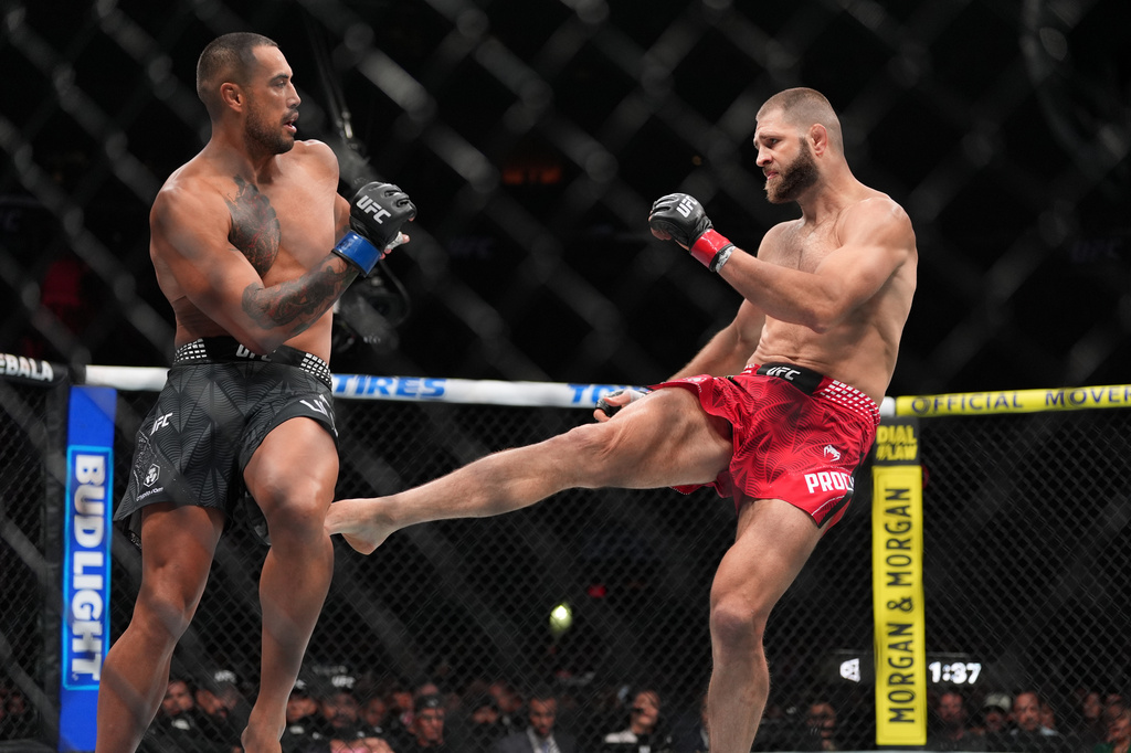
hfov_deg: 28.9
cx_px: 566
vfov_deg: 19.4
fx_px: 2198
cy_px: 376
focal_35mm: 70
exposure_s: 1/1000
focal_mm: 70
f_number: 2.8
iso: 1600
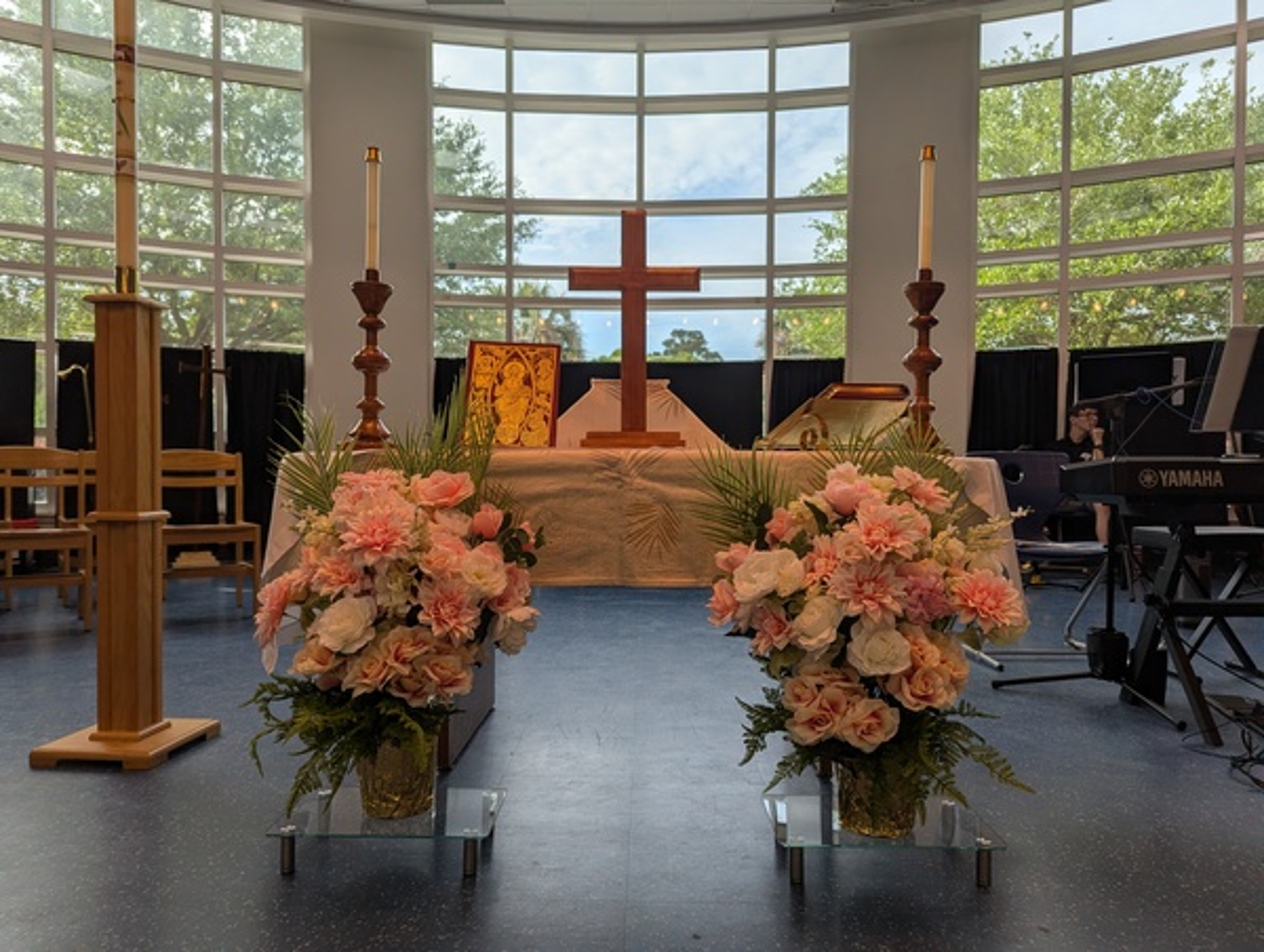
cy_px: 476
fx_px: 878
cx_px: 632
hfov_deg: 71.5
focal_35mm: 24
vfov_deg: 57.0
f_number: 1.85
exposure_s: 1/488
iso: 47
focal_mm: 6.81
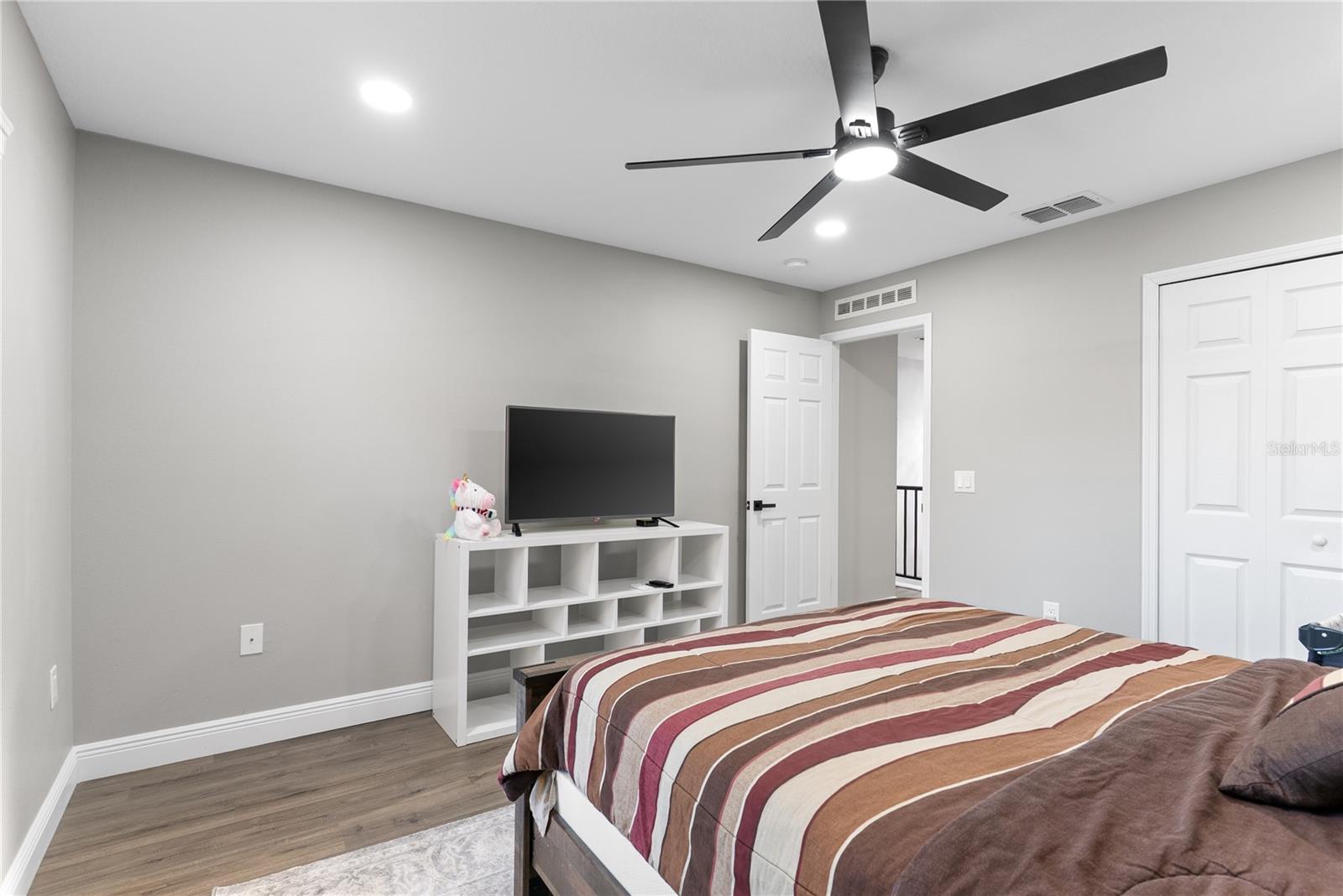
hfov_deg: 93.3
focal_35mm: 17
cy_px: 448
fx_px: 634
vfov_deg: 70.5
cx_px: 672
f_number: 8
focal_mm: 17
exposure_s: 1/3
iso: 400
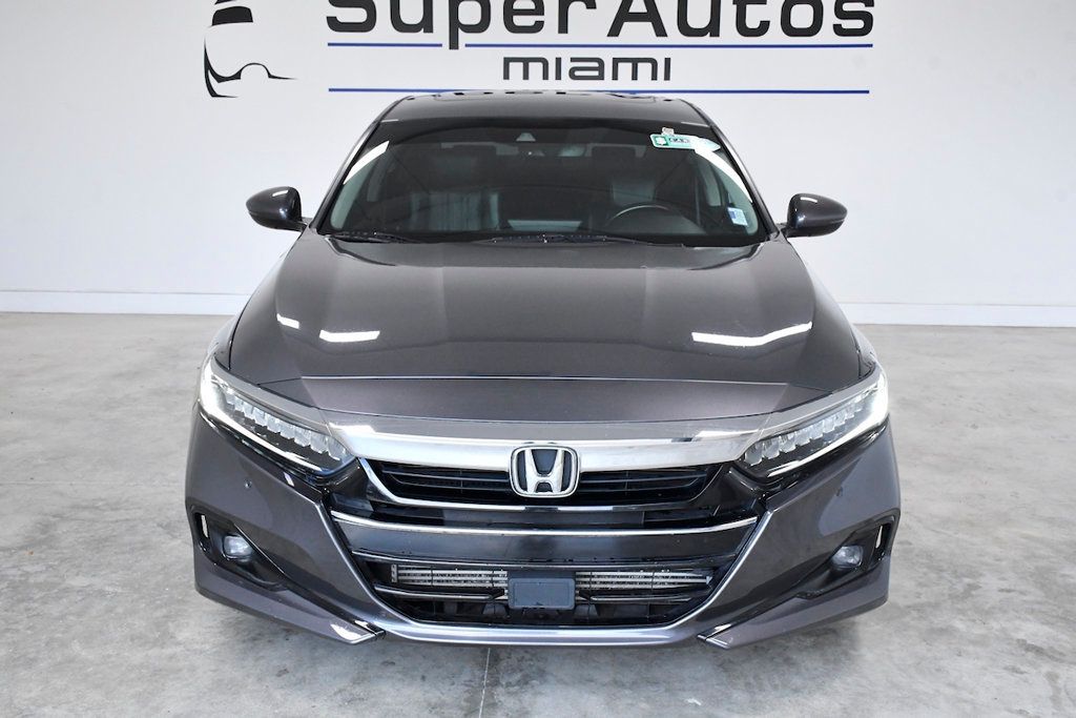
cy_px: 359
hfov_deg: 49.5
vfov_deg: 34.2
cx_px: 538
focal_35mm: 39
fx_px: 1166
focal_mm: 26
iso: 2500
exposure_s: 1/400
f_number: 10
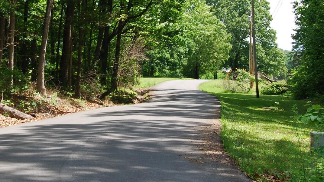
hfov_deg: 21.9
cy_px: 55
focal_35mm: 96
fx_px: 825
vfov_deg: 12.6
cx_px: 62
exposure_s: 1/125
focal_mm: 26
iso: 200
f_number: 9
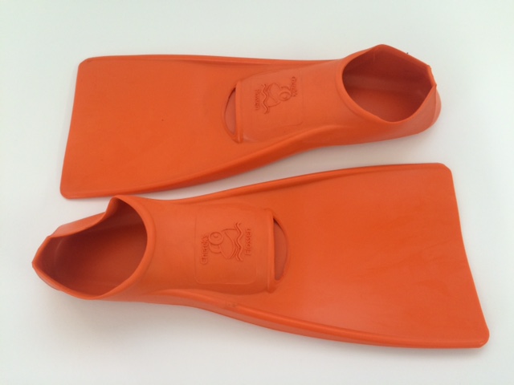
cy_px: 192
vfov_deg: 48.2
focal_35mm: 29
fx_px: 431
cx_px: 257
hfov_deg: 61.7
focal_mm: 4.15
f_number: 2.2
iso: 64
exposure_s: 1/33
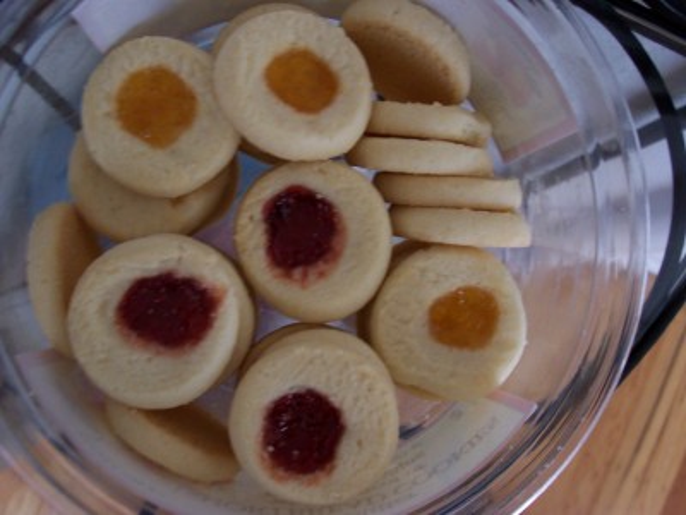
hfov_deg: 50.1
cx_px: 343
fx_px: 733
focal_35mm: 37
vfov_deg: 38.7
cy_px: 258
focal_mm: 5.6
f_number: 2.8
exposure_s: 1/8
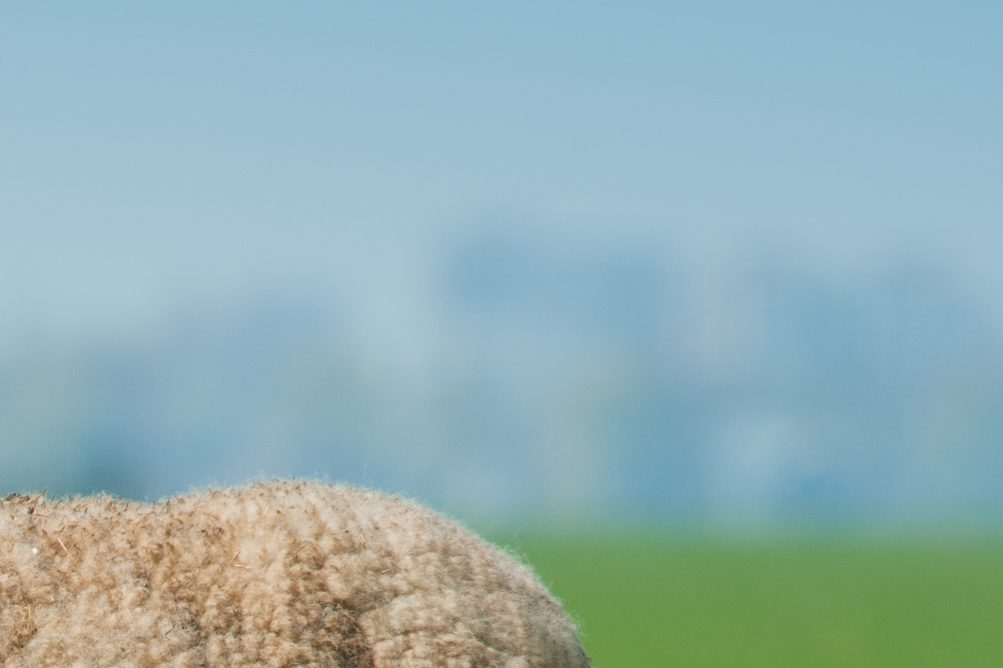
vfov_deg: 1.3
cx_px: -159
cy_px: 902
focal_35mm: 1048
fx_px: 29183
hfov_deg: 2.0
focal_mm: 330
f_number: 7.1
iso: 200
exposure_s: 1/800
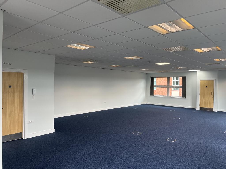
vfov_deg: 53.1
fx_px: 170
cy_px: 84
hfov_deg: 67.3
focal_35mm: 26
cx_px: 113
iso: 50
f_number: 1.6
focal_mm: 5.1
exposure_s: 1/100
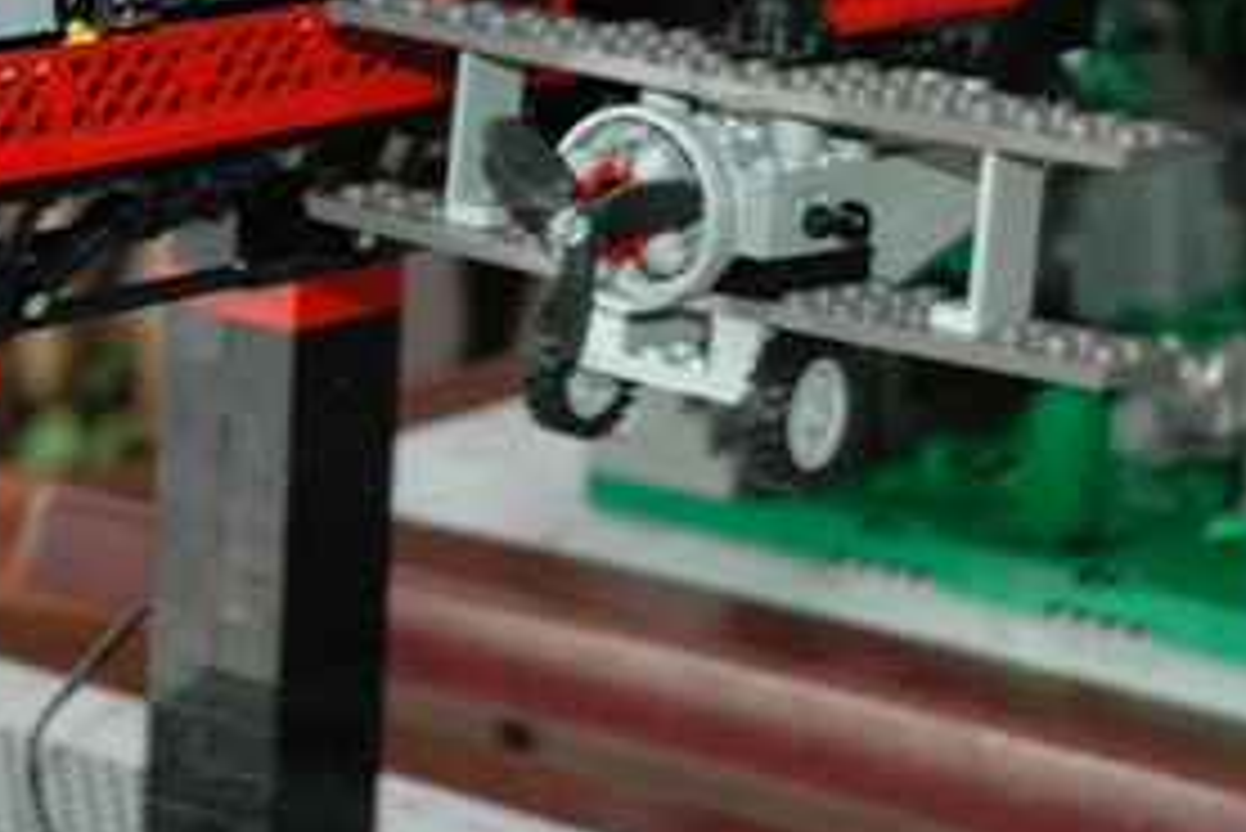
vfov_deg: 7.8
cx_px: 144
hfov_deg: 11.8
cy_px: -261
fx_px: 5991
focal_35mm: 173
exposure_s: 1/60
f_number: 4.5
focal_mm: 40
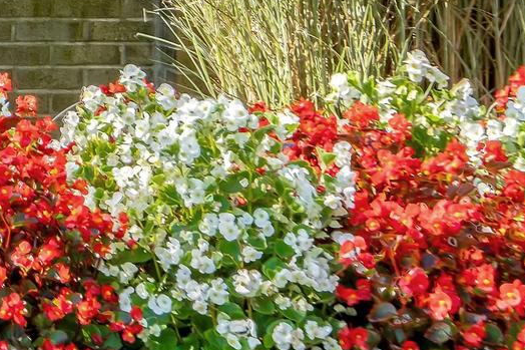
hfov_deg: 13.5
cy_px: -130
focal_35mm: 133
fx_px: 1939
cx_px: -486
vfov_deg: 10.1
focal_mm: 22.9
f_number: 10
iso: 250
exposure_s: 1/400
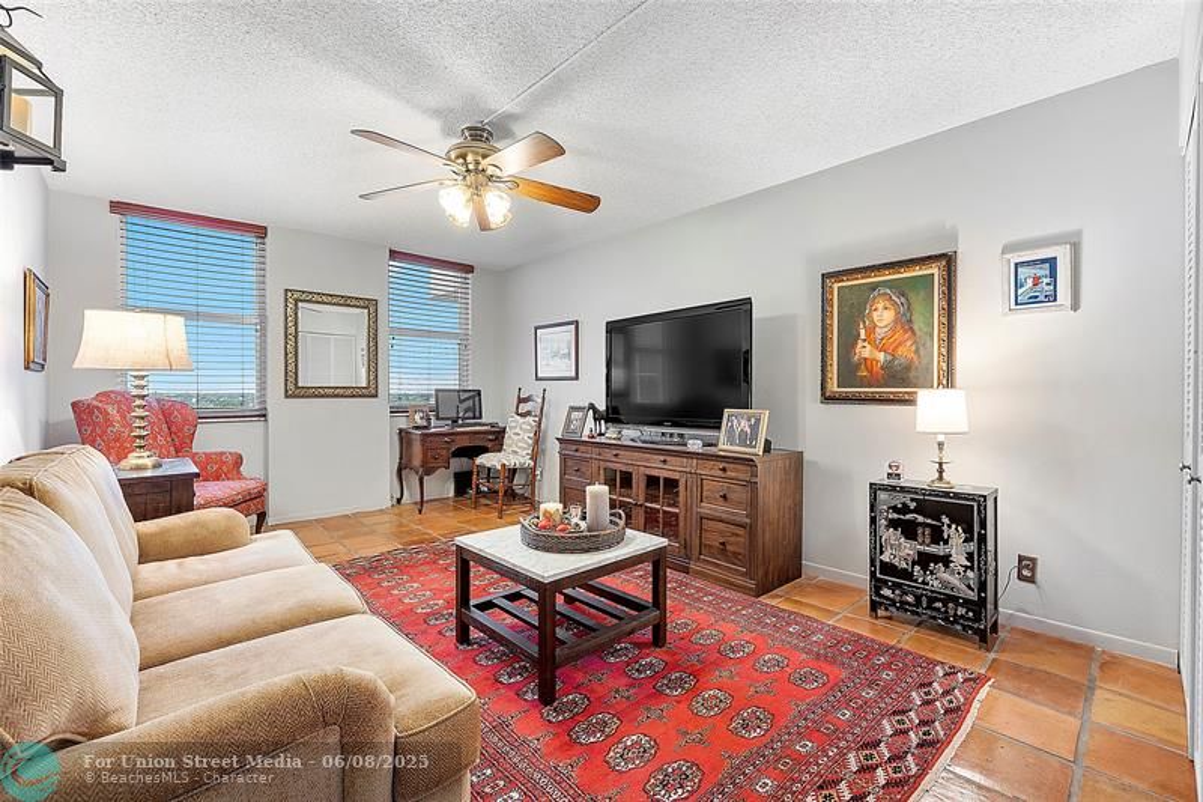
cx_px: 602
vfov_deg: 77.3
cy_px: 401
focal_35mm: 15
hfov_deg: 100.4
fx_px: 501
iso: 250
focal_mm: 10
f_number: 6.3
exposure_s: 1/2.5
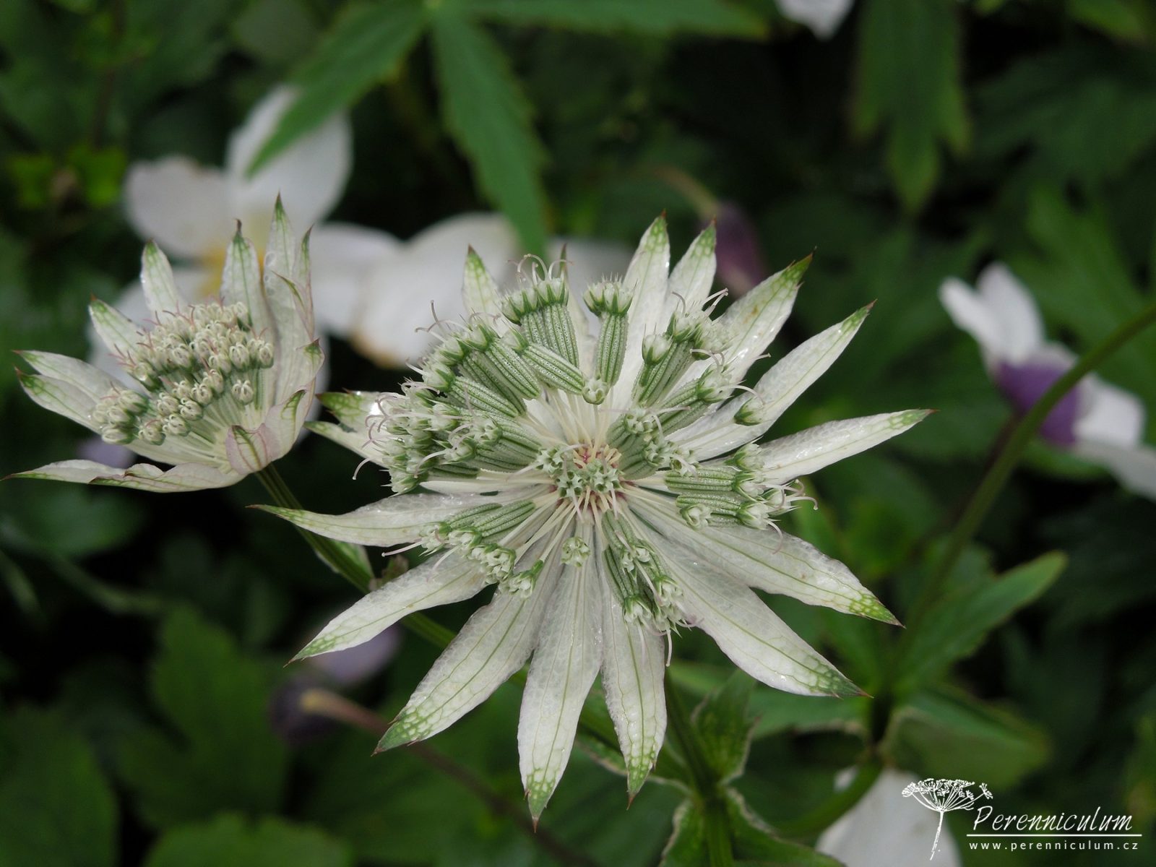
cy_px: 434
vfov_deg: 18.9
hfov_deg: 25.0
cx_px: 578
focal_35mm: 78
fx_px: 2605
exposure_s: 1/320
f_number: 4.5
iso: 100
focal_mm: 14.1
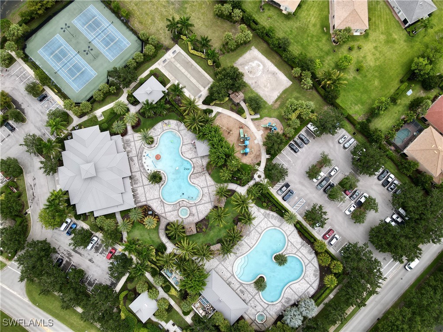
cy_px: 166
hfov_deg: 71.6
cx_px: 222
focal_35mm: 24
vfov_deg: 56.8
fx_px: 307
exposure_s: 1/400
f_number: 2.8
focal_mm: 4.5
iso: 100
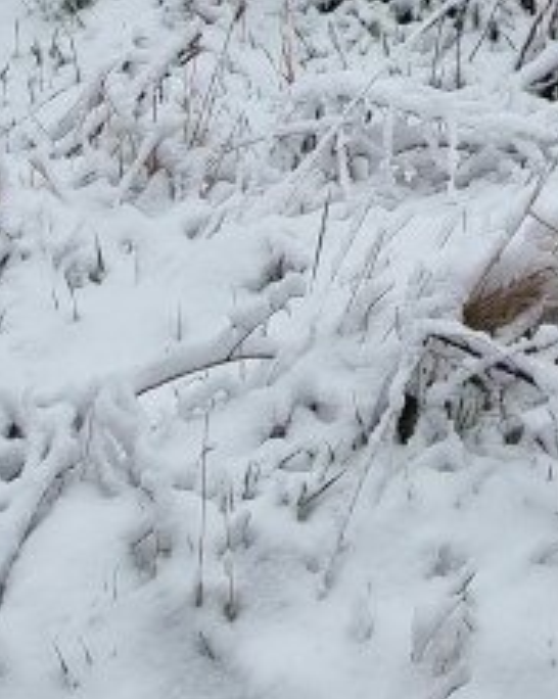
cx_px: 601
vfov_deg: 23.4
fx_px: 1178
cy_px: -448
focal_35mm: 57
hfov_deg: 24.9
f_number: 2.2
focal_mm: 2.2
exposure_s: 1/477
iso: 50
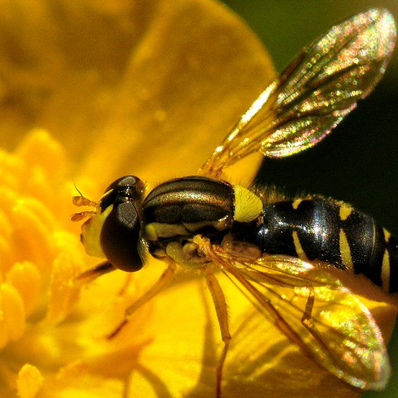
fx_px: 4475
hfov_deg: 5.1
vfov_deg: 5.1
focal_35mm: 344
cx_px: 249
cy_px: 217
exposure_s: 1/400
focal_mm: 42.6
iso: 100
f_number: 7.1
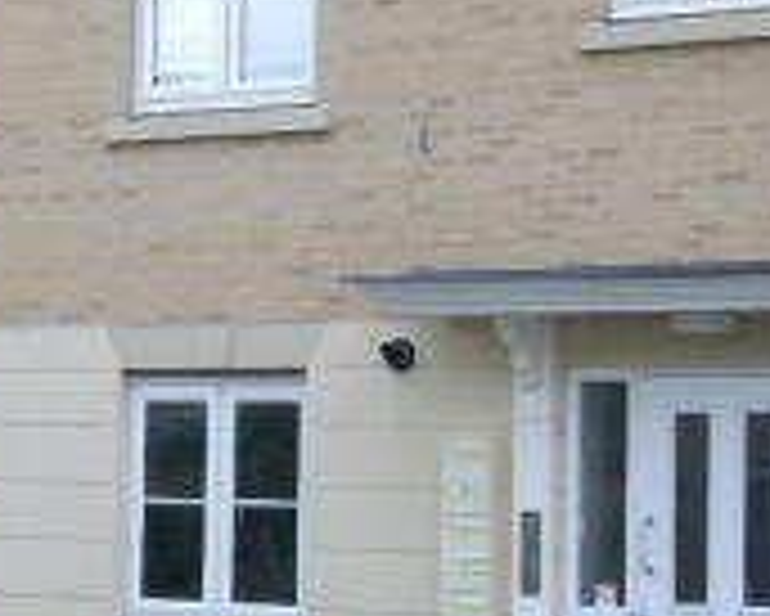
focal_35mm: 100
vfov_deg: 15.2
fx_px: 2280
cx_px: 92
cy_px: 16
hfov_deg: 18.9
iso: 71
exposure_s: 1/162
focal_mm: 5.8
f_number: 2.9
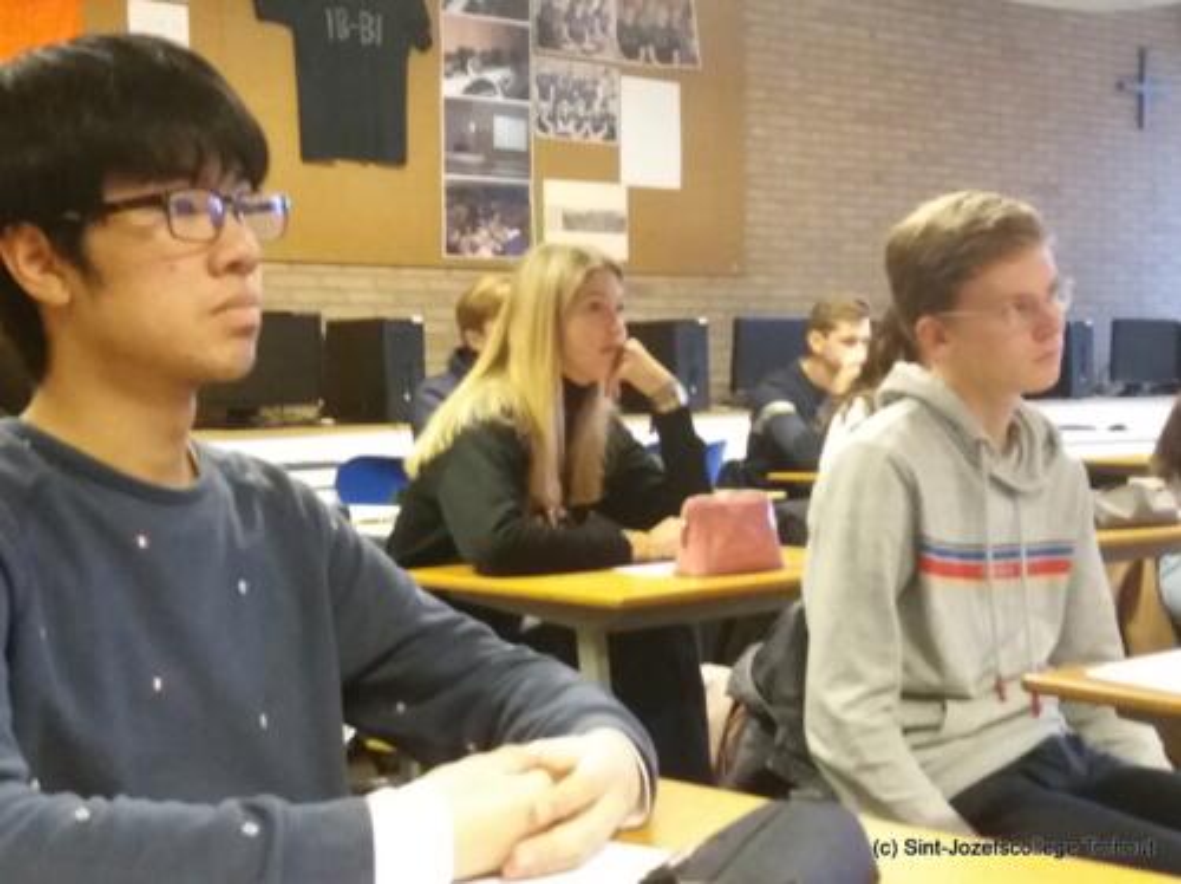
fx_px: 954
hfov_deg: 63.5
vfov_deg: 49.7
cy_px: 442
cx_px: 590
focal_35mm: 28
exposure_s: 1/17
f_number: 1.9
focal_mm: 3.7
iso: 500
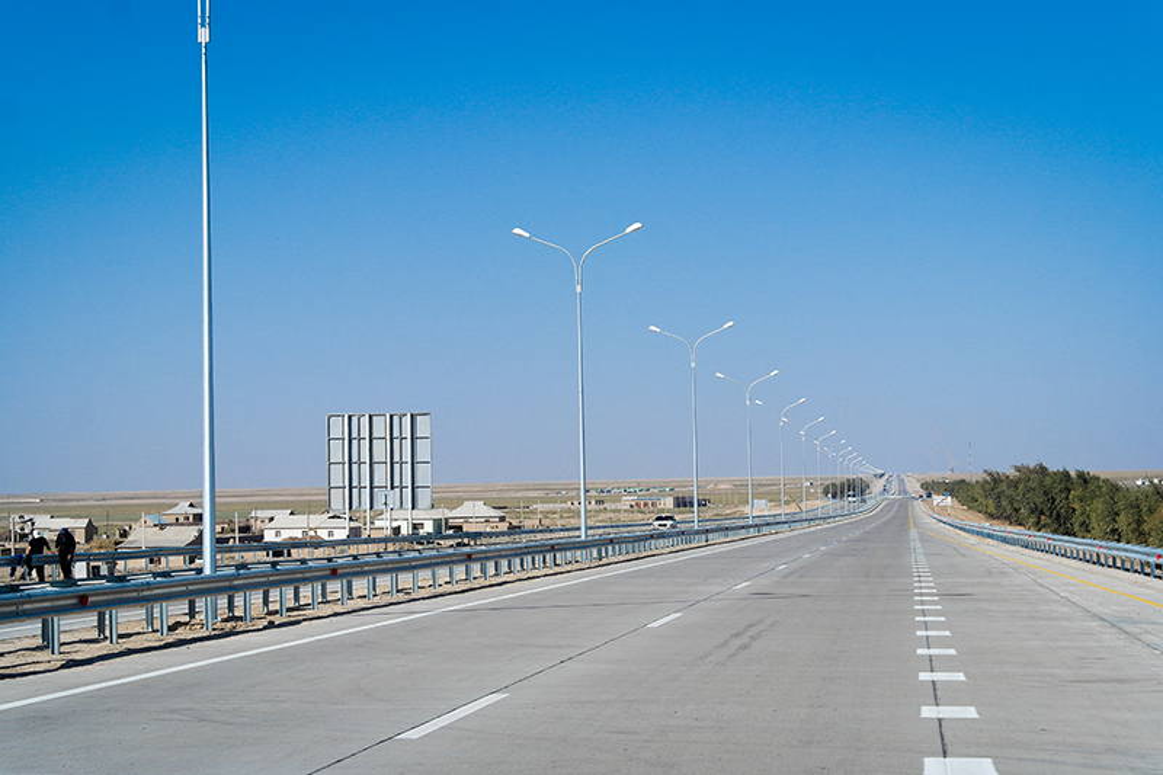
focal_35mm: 77
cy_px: 388
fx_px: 2487
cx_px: 582
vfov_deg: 17.7
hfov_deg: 26.3
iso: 100
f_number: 9
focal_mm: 50
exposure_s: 1/320
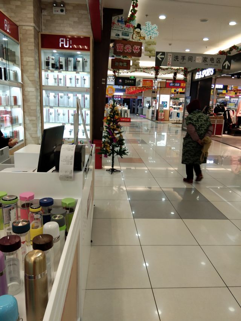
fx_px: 288
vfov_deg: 58.3
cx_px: 120
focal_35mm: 31
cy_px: 160
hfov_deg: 45.5
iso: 100
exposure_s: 1/50
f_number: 2.2
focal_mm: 3.69
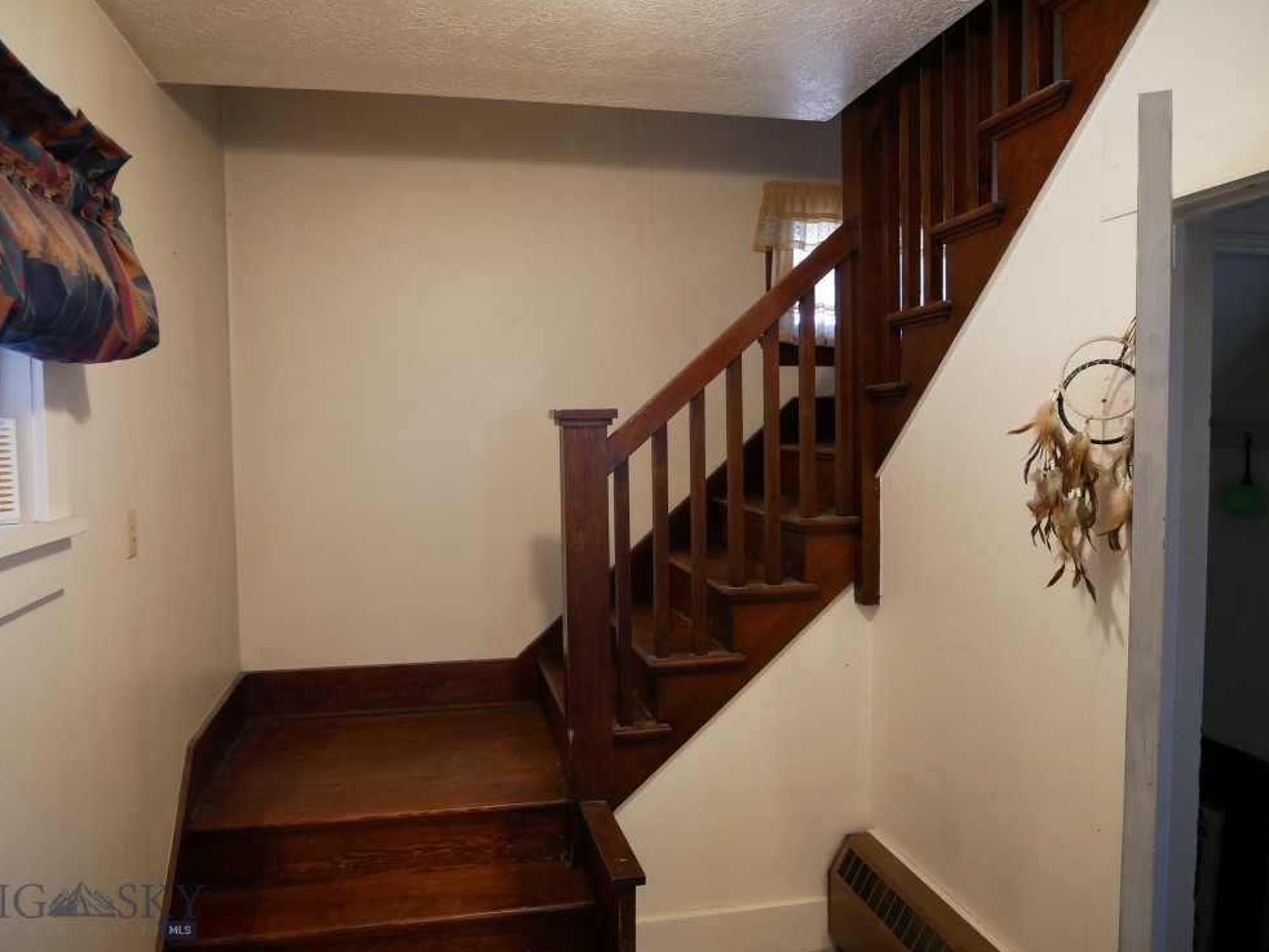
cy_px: 461
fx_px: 917
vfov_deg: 54.9
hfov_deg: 69.4
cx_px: 614
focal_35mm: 25
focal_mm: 12
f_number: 3.5
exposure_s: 1/60
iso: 1250
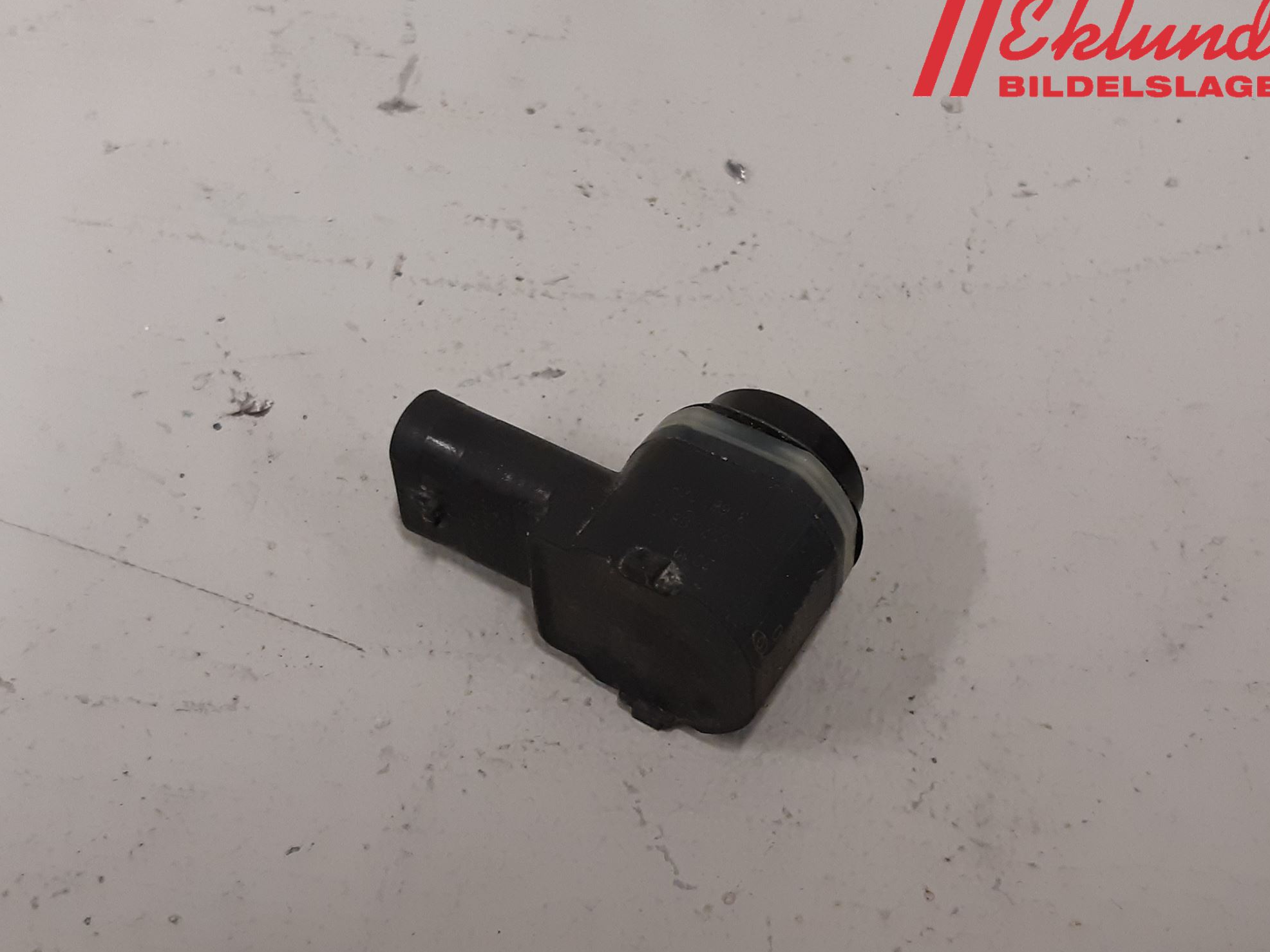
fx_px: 991
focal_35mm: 27
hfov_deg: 65.3
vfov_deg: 51.4
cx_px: 649
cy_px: 482
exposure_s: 1/50
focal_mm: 3.93
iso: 160
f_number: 1.7
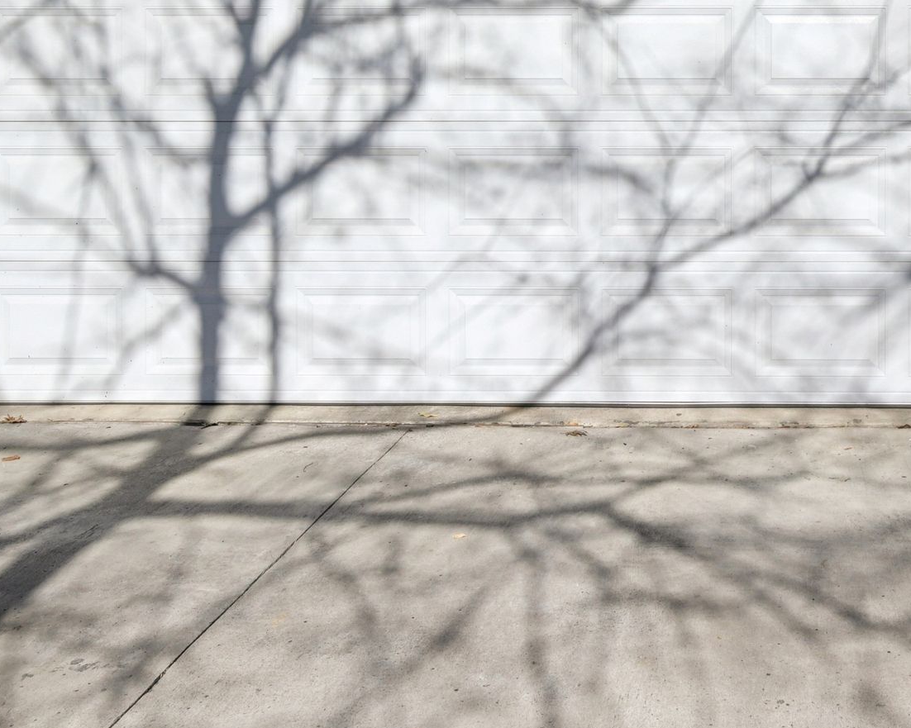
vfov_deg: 30.8
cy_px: 112
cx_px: 758
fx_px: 1274
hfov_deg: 37.6
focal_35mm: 47
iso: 400
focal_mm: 18.5
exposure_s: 1/1600
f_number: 8
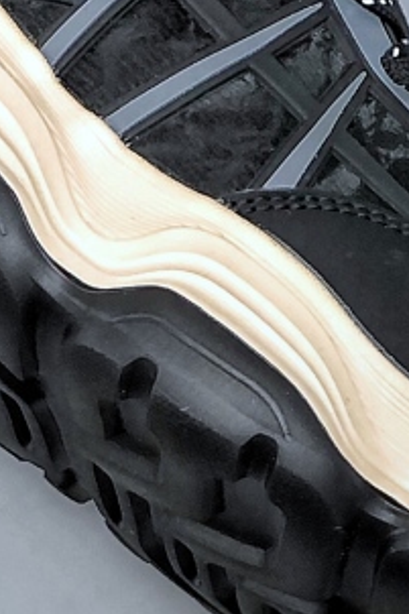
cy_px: -459
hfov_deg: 4.9
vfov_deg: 7.1
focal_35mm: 283
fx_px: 4828
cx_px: 149
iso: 20
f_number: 2.8
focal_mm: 6.6
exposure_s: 1/33
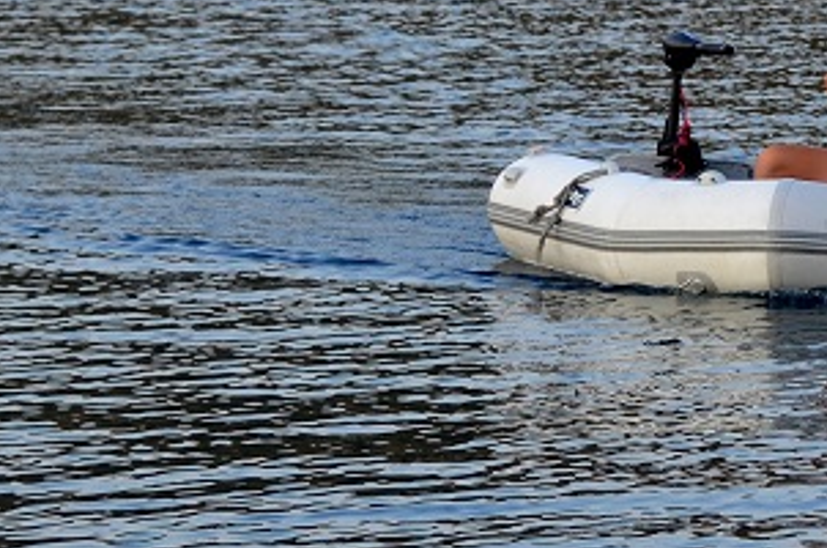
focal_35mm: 347
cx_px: 908
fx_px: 7955
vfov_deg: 3.9
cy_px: -125
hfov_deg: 5.9
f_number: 4.5
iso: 400
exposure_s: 1/400
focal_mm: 70
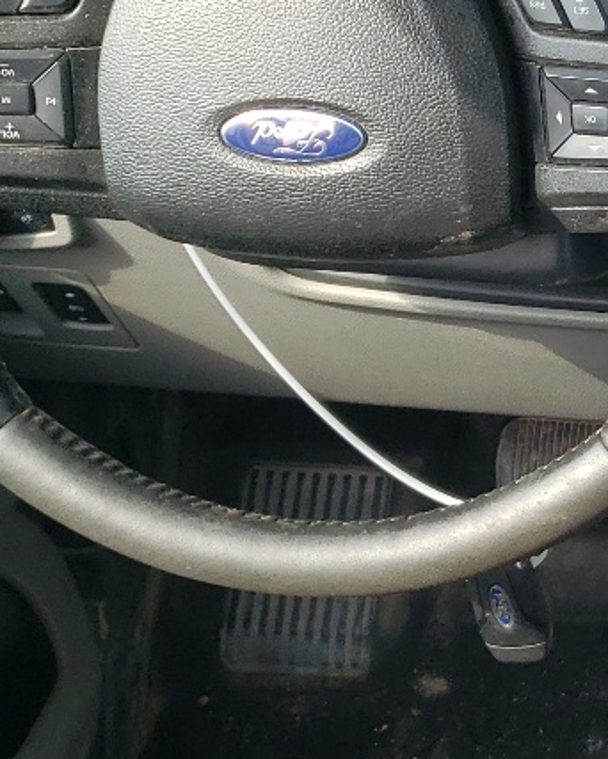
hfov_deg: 14.3
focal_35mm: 95
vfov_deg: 20.2
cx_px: 1086
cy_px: 341
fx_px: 2135
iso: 50
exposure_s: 1/233
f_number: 1.5
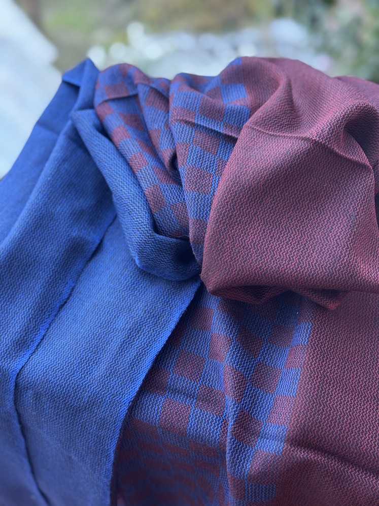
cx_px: 190
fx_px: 701
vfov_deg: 39.7
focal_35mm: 48
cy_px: 253
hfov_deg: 30.3
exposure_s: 1/60
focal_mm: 6.76
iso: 160
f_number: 1.78
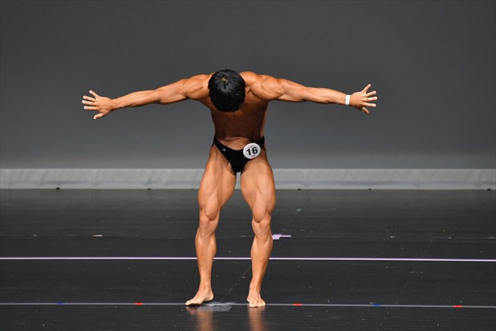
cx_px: 248
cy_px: 166
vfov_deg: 3.7
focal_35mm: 375
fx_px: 5164
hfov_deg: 5.5
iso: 4000
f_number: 5.6
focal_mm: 250
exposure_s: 1/400
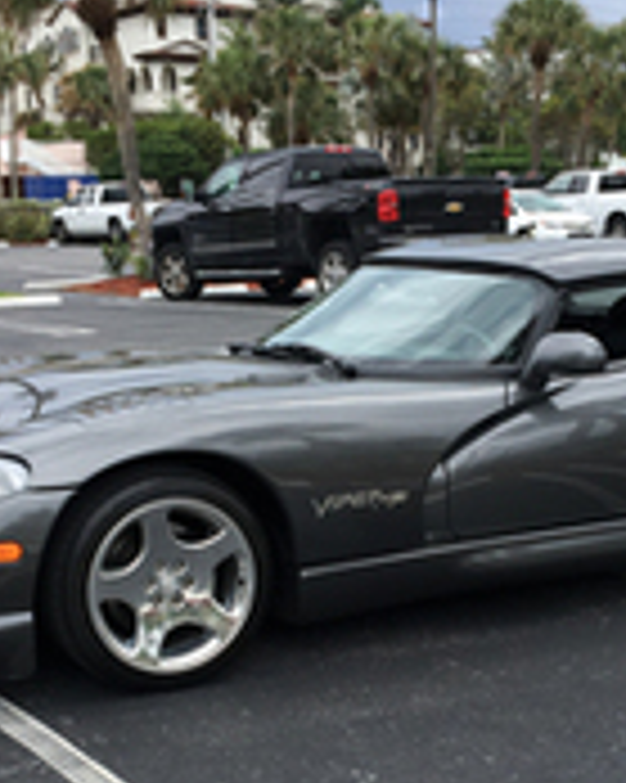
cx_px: 336
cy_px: 578
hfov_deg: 25.0
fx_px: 1414
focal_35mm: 61
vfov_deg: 30.5
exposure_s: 1/750
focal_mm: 4.15
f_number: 2.2
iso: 25
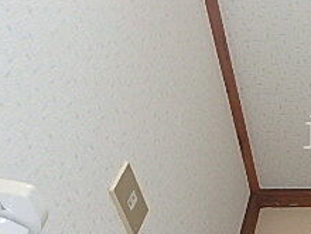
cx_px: 400
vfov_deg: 24.0
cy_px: 132
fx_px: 548
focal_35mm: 61
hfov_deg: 26.9
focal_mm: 3.7
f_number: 3.5
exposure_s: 1/30
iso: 400
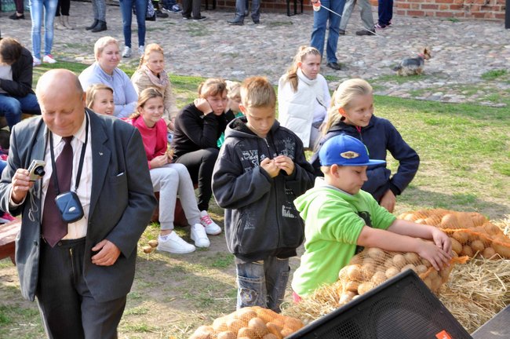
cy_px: 170
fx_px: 1104
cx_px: 255
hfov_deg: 26.0
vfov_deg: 17.5
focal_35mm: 78
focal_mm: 52
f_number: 14
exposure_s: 1/60
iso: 500
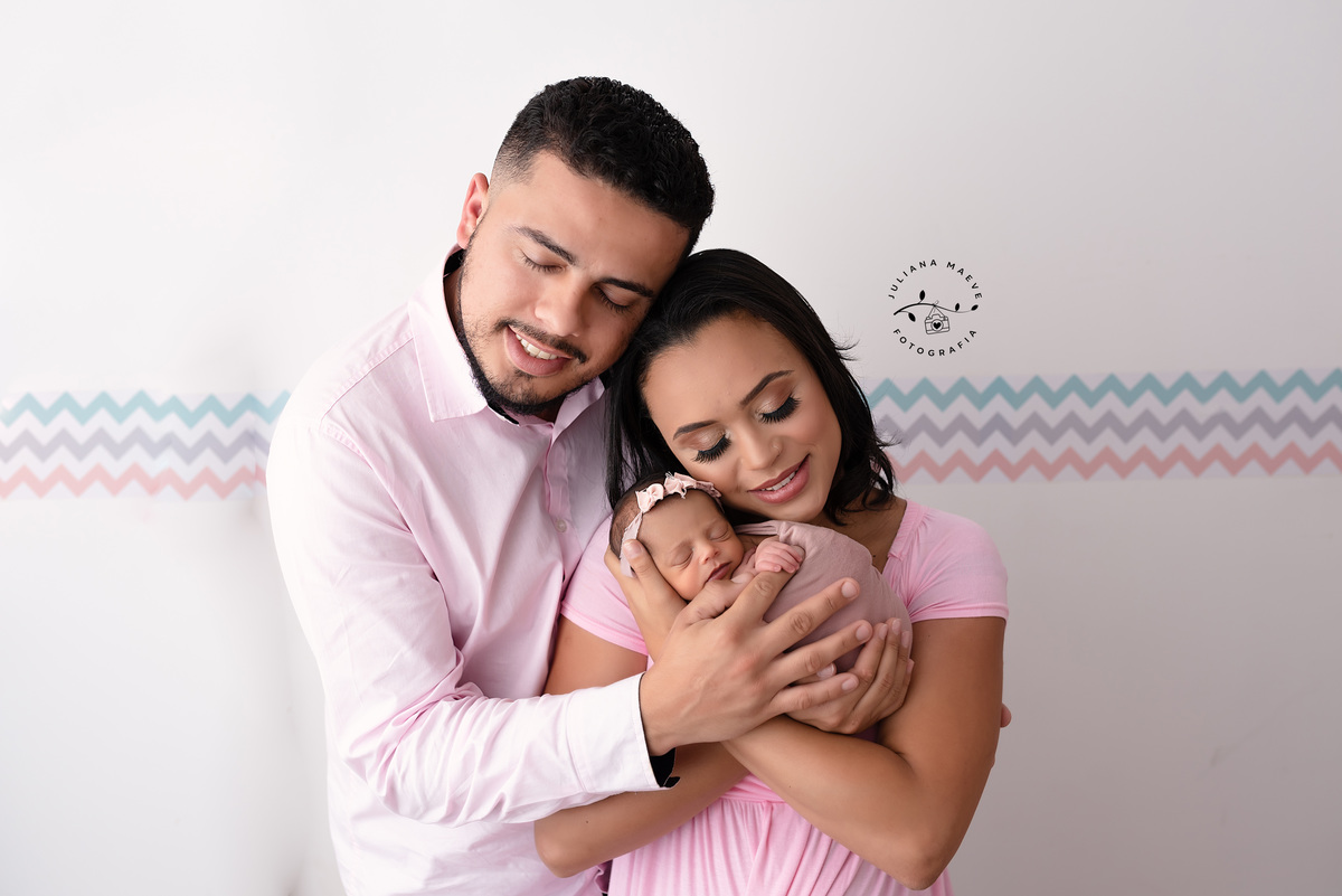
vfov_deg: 37.9
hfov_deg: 54.4
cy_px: 448
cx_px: 671
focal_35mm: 35
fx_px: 1305
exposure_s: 1/200
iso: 160
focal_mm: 35
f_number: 4
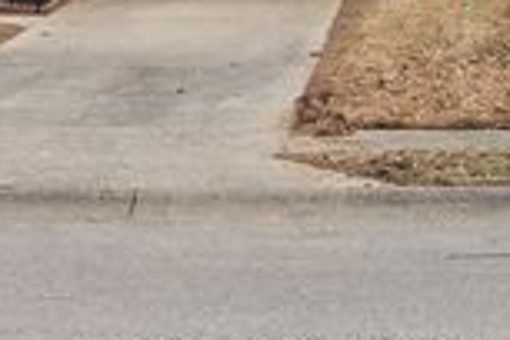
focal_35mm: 113
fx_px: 1596
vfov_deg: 11.6
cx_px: -297
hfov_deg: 16.3
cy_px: -177
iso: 100
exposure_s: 1/200
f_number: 9
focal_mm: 23
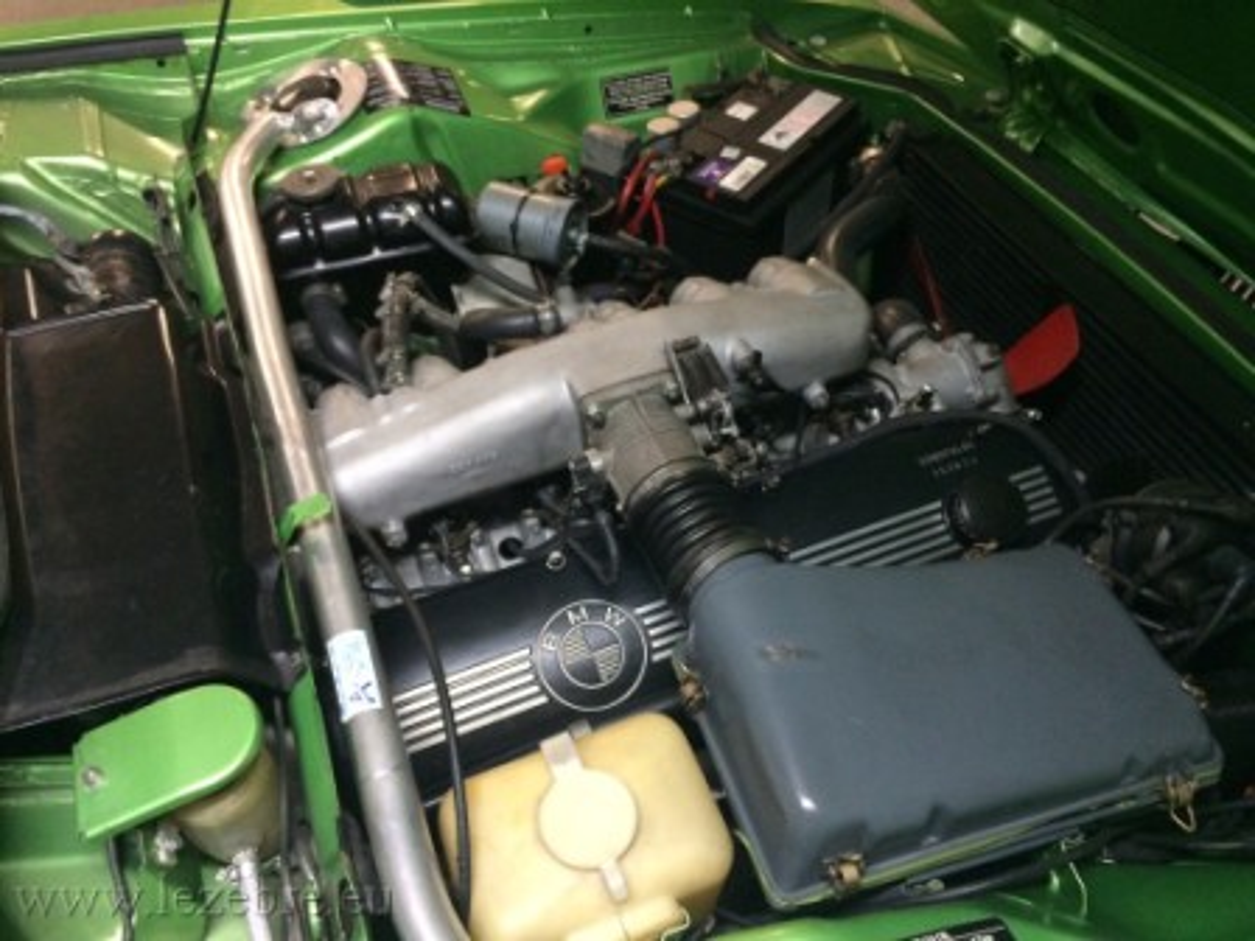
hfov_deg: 61.7
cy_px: 470
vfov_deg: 48.2
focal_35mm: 29
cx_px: 628
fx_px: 1051
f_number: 2.2
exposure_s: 1/25
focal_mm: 4.15
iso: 320
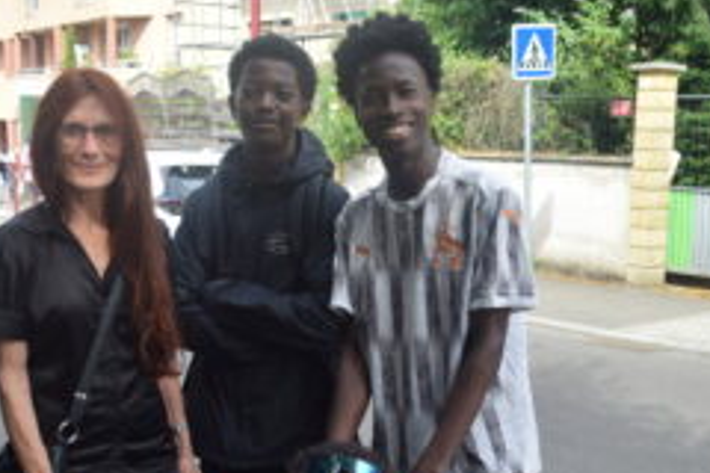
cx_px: 346
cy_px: 368
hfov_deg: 33.4
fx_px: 1183
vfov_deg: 22.4
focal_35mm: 60
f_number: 4
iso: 400
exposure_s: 1/1000
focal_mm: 24
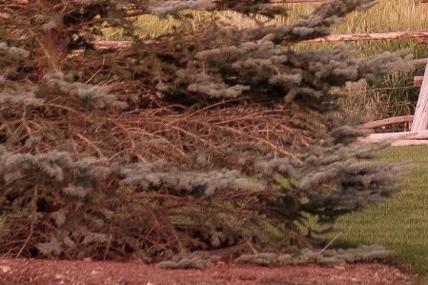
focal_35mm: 354
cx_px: 584
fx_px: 4207
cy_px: -343
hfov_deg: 5.8
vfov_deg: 3.8
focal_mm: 35
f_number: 2.8
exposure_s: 1/6
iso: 200
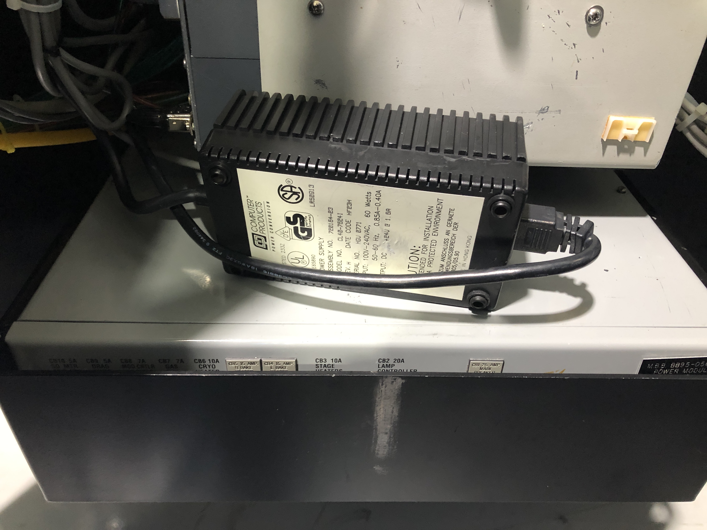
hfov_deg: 63.4
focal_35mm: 28
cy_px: 265
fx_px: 572
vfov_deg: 49.7
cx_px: 354
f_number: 1.8
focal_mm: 3.99
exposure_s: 1/11
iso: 100
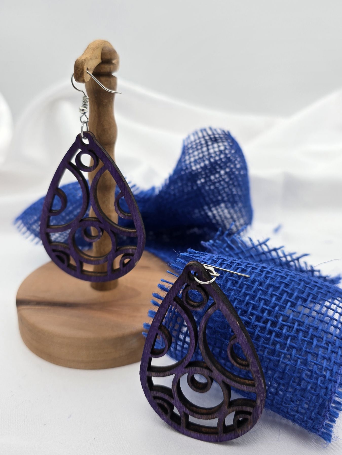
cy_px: 228
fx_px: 303
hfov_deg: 58.9
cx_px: 171
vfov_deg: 73.9
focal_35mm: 23
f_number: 1.7
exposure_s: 1/128
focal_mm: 6.3
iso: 16
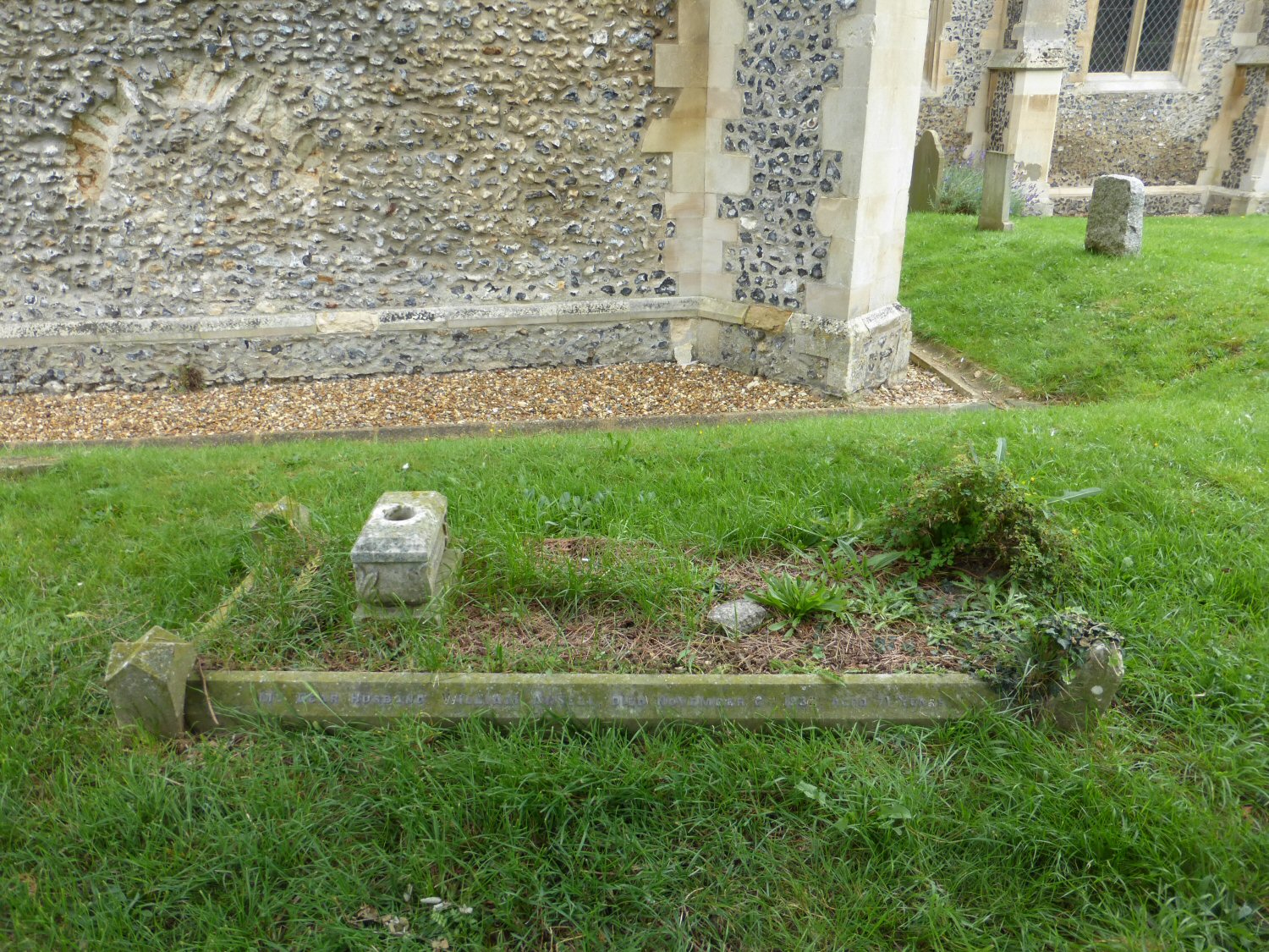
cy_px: 476
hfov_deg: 69.4
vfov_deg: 54.9
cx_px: 634
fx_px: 916
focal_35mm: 25
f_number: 3.3
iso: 100
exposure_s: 1/80
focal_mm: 4.3
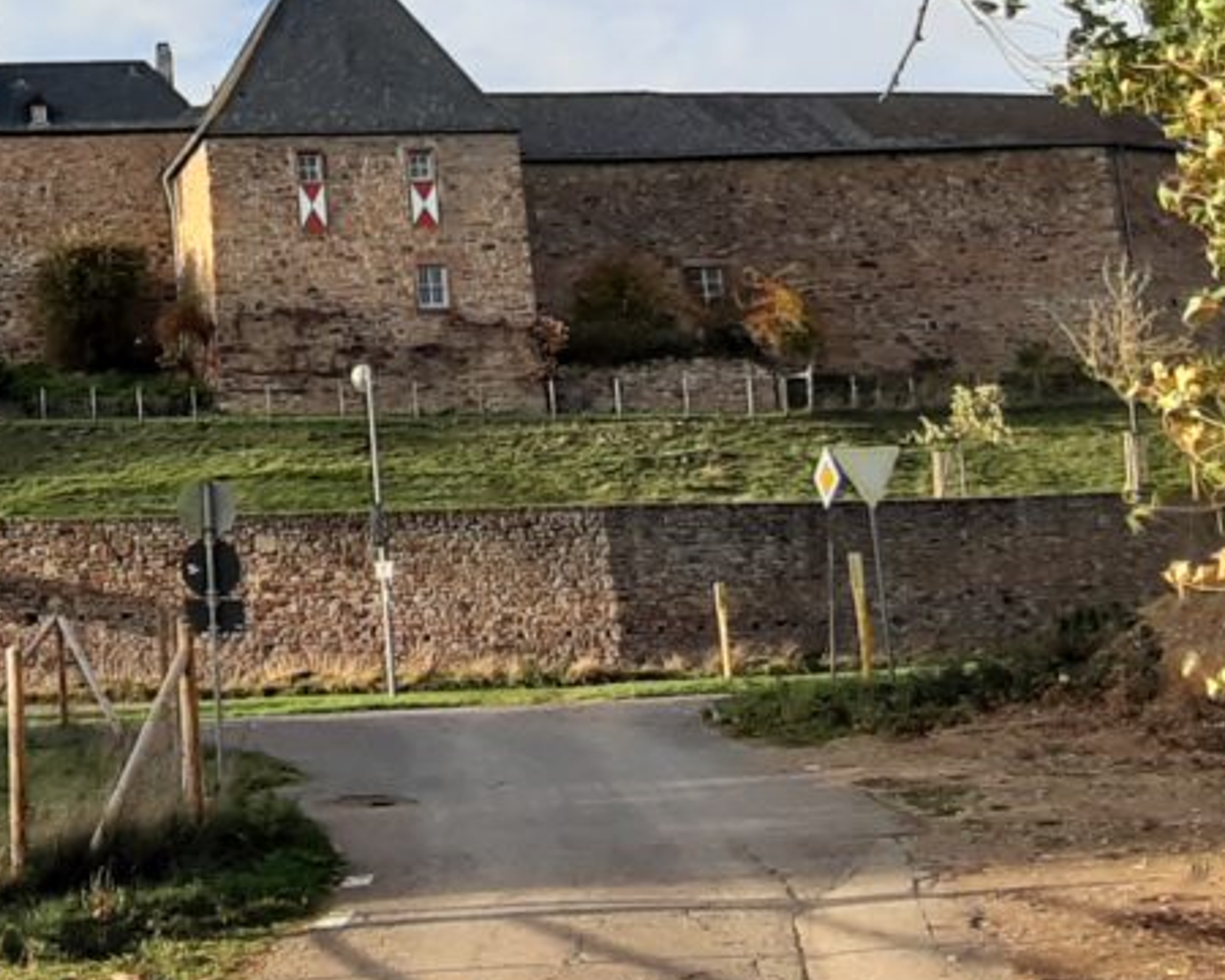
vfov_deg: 24.5
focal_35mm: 60
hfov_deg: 28.5
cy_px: 60
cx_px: -128
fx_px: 2175
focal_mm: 1.87
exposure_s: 1/472
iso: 40
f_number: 2.4
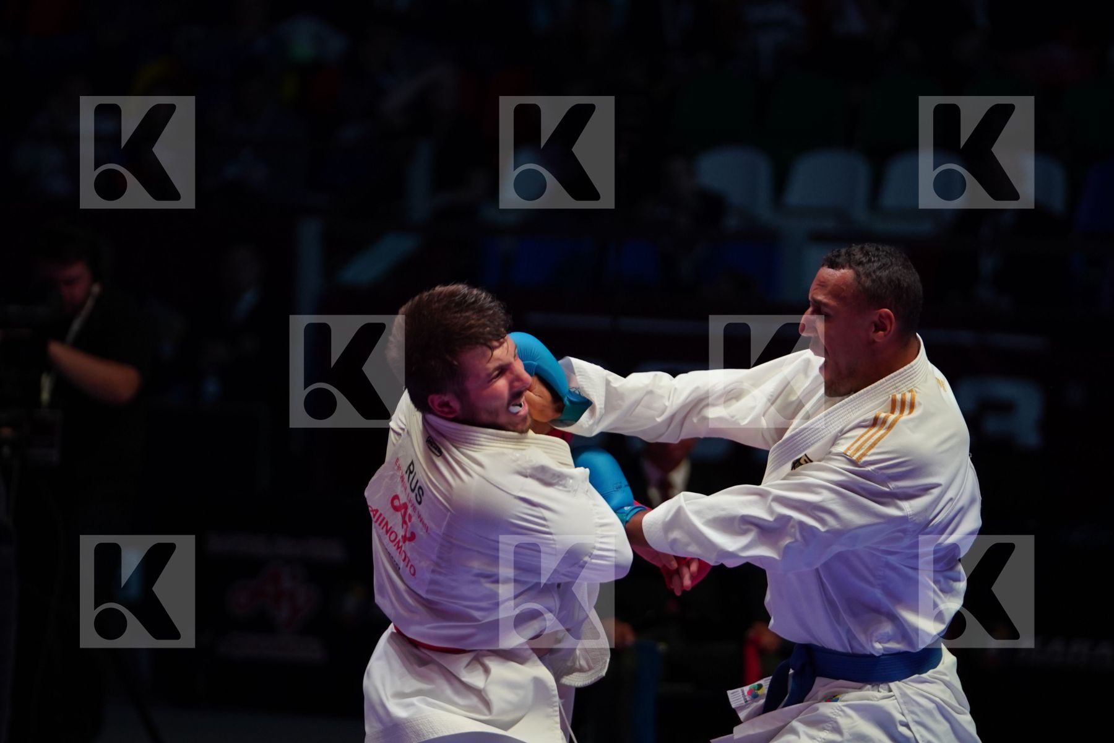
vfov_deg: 5.9
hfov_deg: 8.8
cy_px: 372
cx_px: 557
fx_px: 7240
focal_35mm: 234
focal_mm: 156
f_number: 2.8
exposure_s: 1/1000
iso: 1250
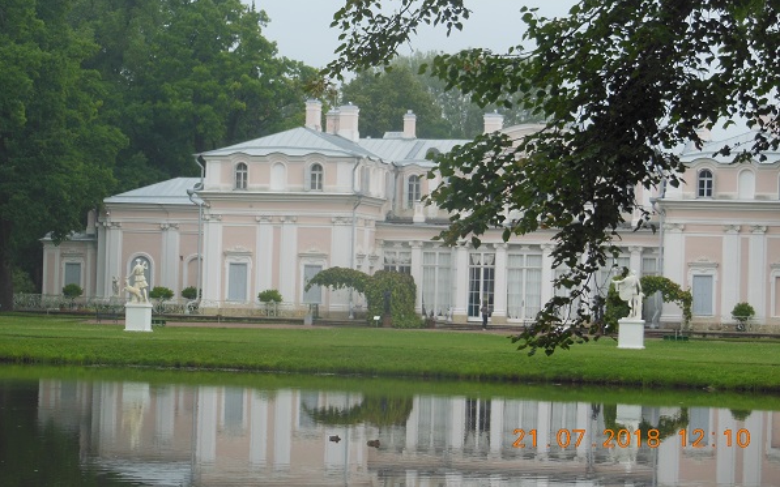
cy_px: 201
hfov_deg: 18.3
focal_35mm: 114
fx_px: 2423
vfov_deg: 11.5
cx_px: 389
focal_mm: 19.1
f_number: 5.7
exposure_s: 1/250
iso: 125
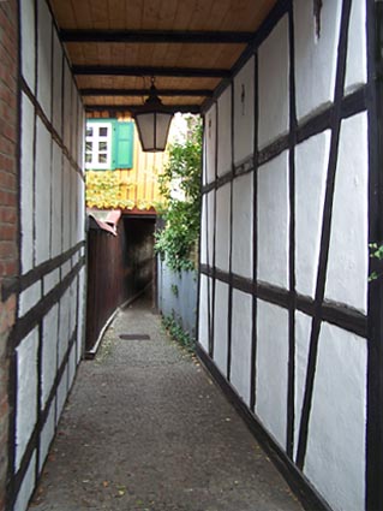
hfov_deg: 37.7
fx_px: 560
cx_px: 192
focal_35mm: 38
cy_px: 256
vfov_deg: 49.0
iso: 64
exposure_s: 1/30
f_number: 2.8
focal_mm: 6.3
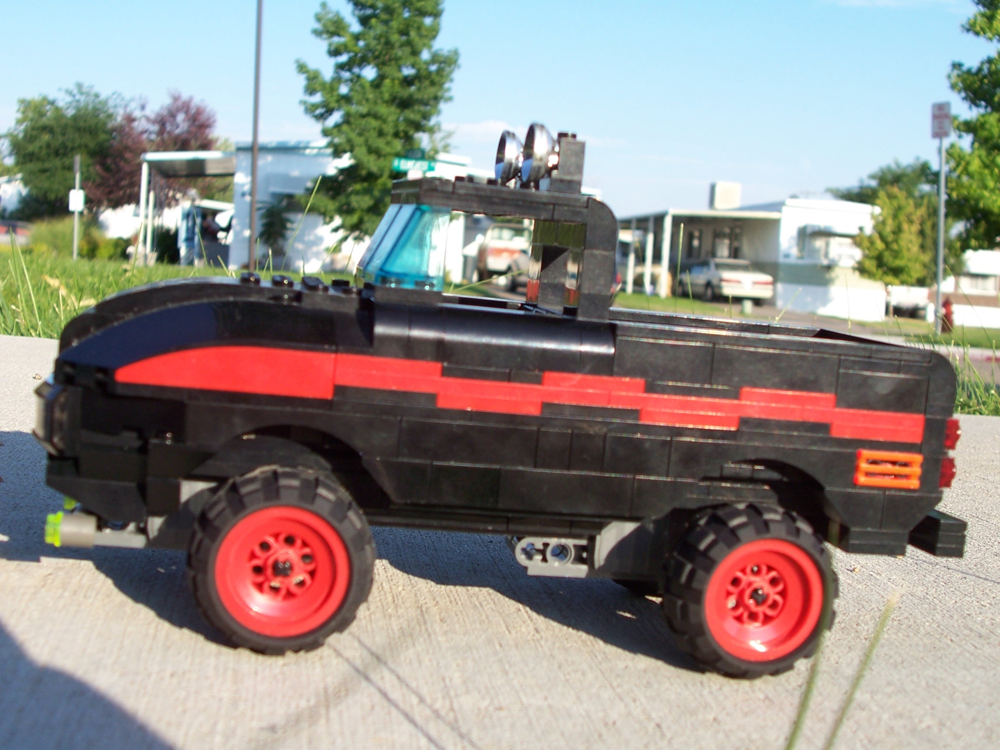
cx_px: 500
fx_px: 1444
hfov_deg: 38.2
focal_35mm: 50
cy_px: 375
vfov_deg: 29.1
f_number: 3.4
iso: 80
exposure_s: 1/500
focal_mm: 8.6
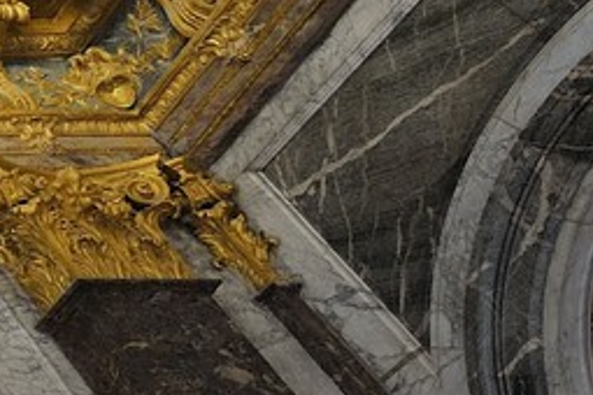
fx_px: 1548
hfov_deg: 11.2
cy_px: 267
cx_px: -1223
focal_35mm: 94
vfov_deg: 14.5
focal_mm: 15
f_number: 9
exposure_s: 3
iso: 200
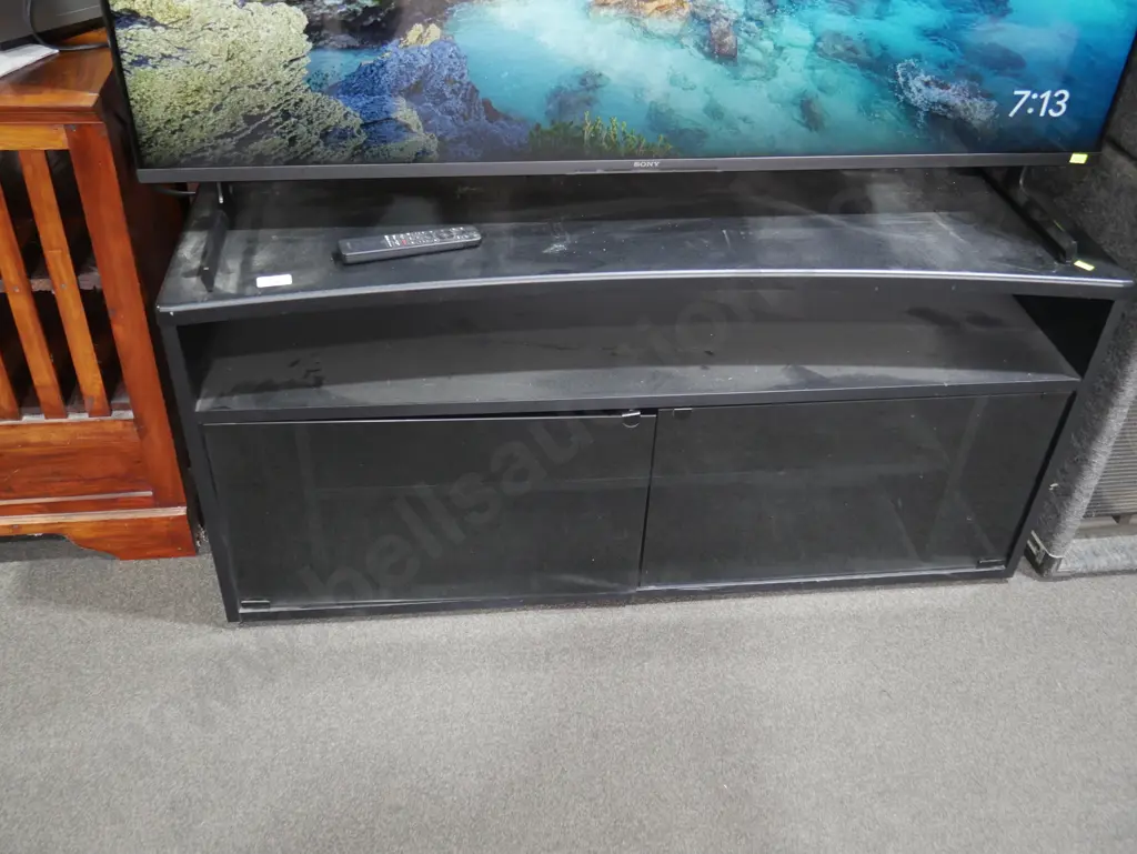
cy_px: 427
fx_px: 1052
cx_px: 568
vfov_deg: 44.2
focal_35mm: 32
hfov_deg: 56.8
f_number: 3.6
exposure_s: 1/60
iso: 800
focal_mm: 16
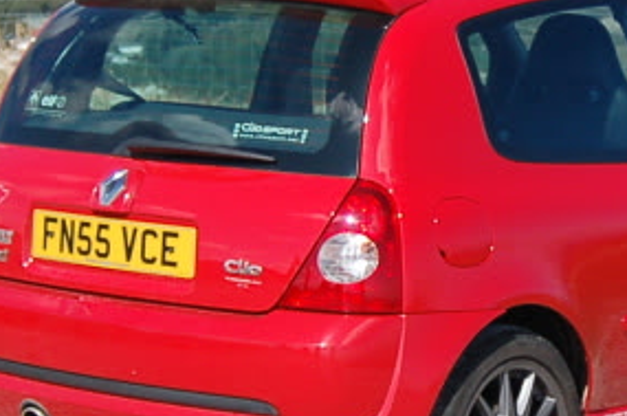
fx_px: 2625
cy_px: 94
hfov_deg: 13.5
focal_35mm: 151
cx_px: 585
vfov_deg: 9.0
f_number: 3.5
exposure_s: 1/4000
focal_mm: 28
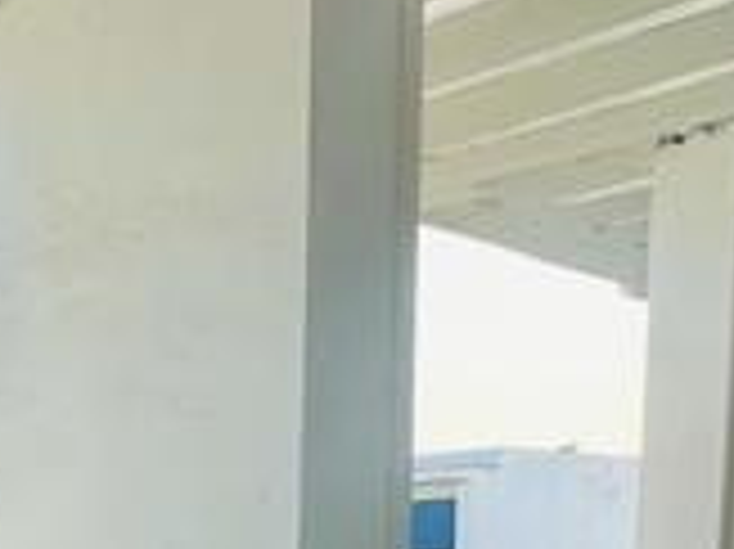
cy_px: 720
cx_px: -360
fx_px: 1165
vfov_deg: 23.4
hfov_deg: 26.0
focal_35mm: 55
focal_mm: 2.22
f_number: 2.2
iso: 40
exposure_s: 1/1416
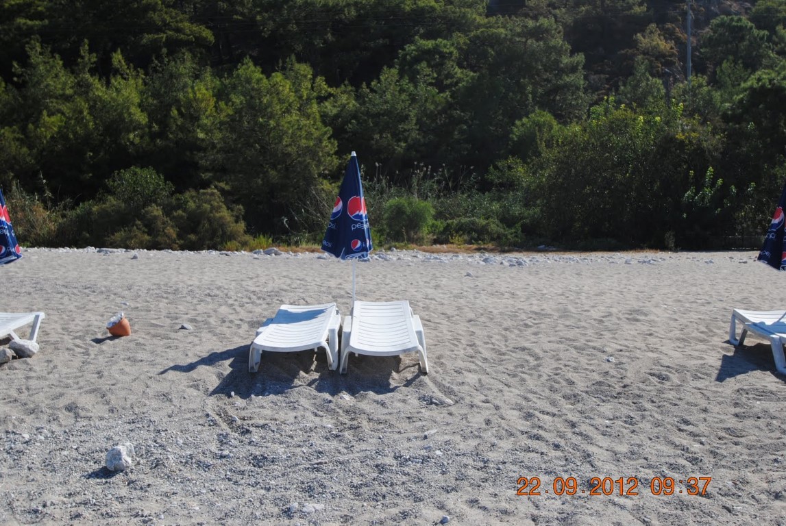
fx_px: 787
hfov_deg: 53.1
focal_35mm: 36
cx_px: 393
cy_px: 263
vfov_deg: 37.0
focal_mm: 24
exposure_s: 1/250
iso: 100
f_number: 8
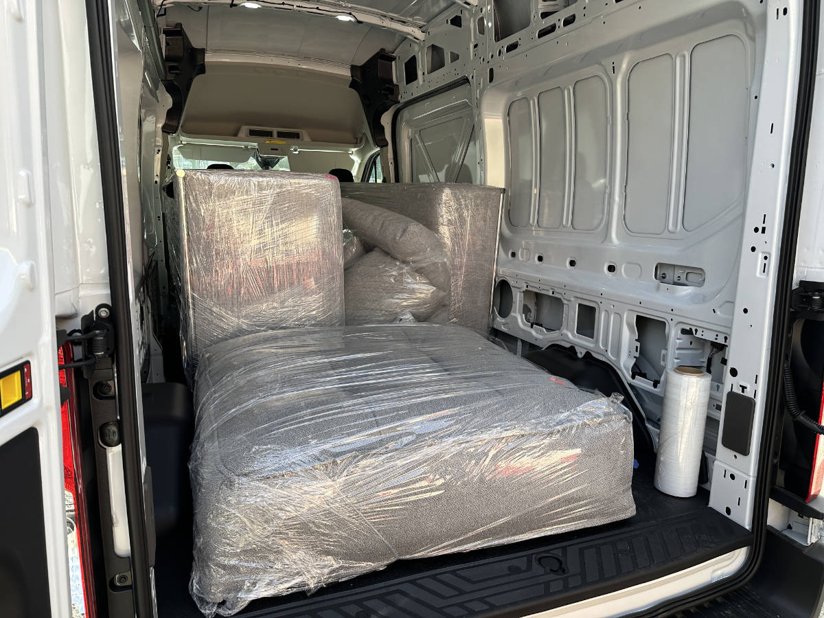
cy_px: 309
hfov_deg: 71.6
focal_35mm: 24
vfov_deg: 56.8
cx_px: 412
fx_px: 571
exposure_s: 1/464
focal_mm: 6.9
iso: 80
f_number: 1.8
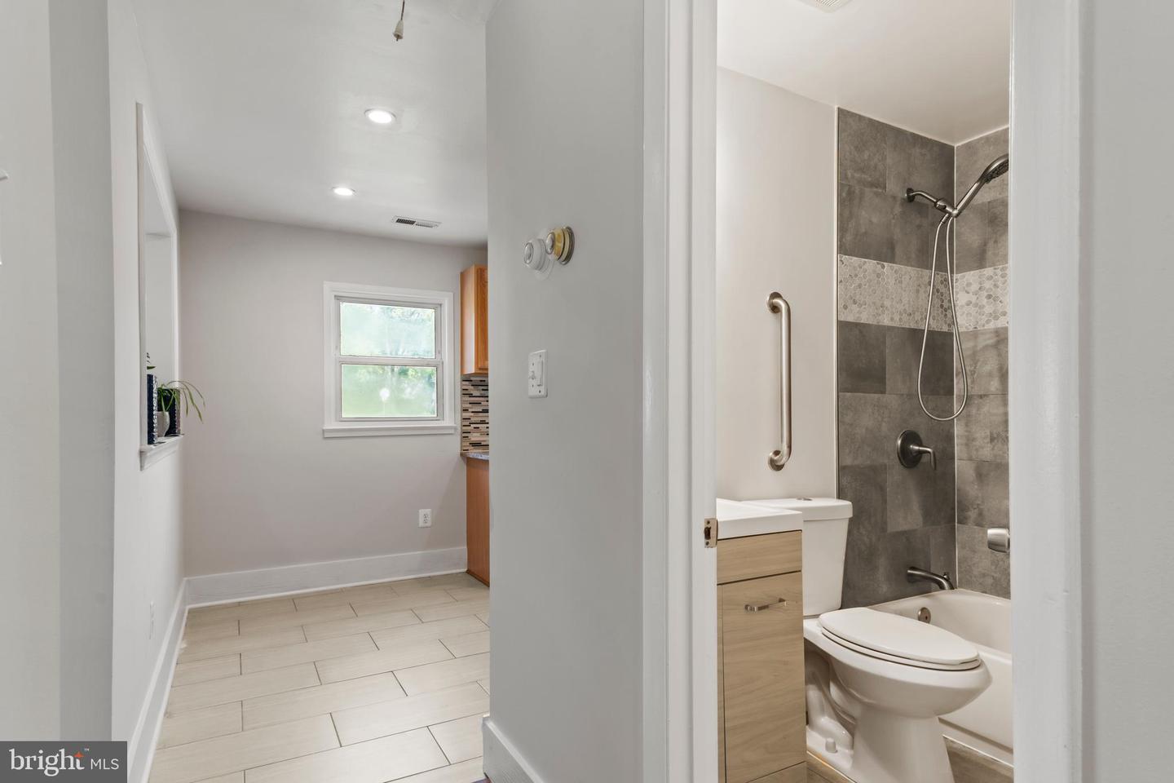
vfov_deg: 67.4
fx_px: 587
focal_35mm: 18
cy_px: 392
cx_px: 587
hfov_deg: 90.0
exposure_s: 1
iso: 250
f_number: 11
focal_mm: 12
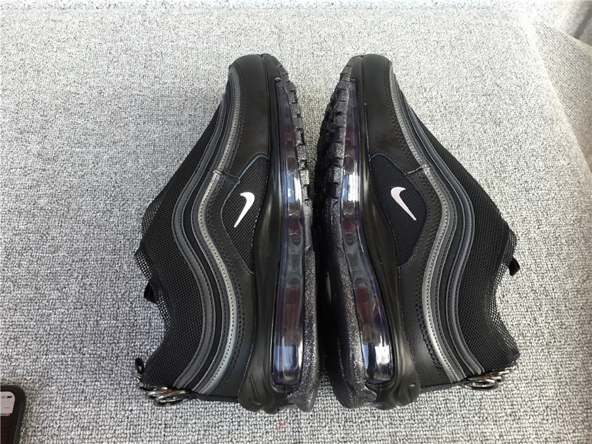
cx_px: 296
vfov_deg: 45.4
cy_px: 222
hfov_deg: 58.4
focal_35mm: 31
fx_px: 530
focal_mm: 3.3
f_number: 2.4
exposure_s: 1/100
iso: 32
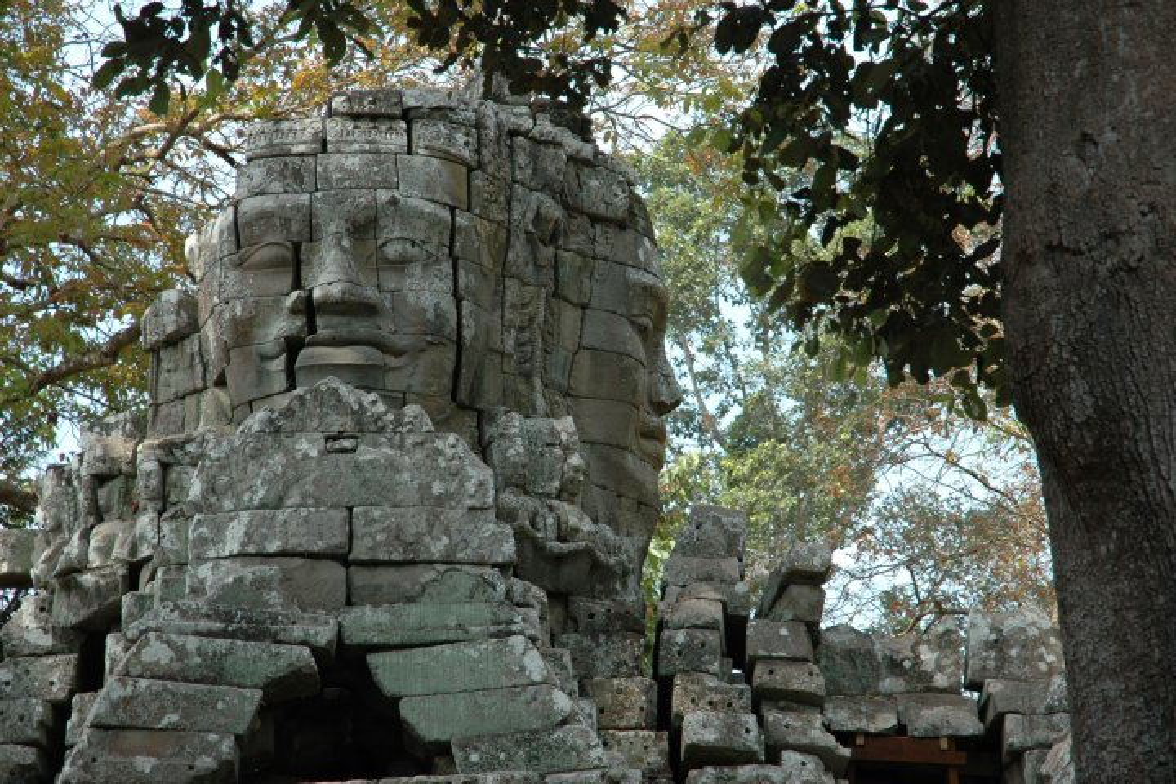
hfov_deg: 19.5
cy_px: 392
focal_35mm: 105
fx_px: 3430
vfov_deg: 13.0
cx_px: 588
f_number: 7.1
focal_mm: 70
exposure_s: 1/200
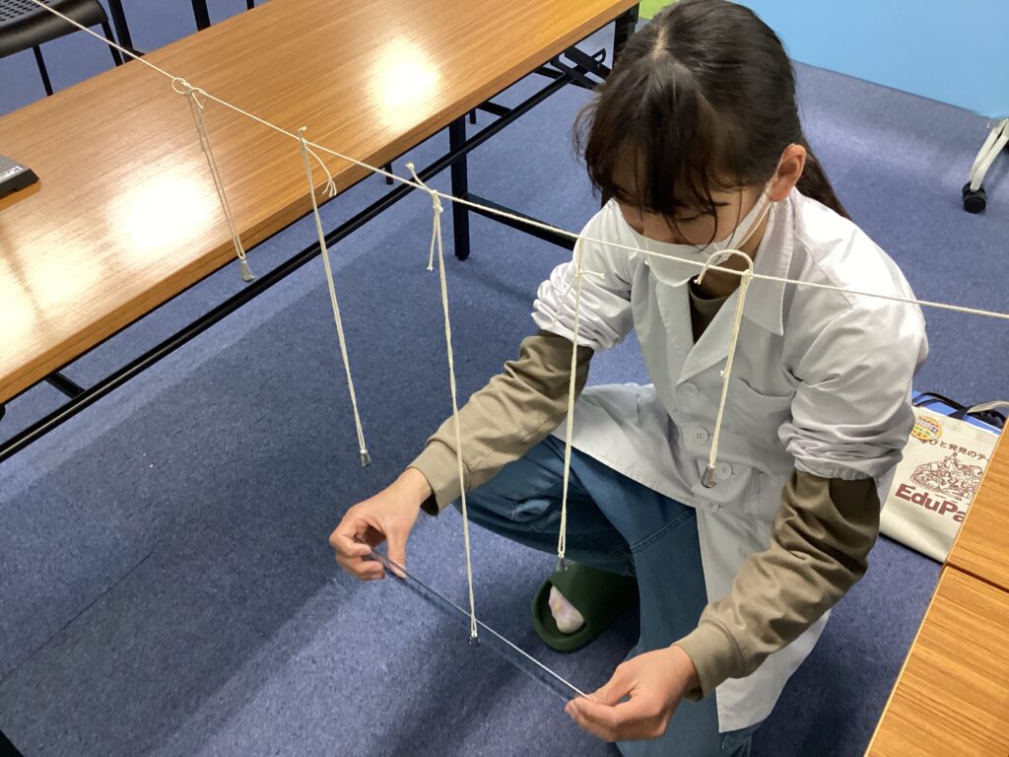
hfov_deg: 58.4
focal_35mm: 31
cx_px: 504
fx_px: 904
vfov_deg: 45.4
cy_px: 378
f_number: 2.4
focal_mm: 3.3
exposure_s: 1/60
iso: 250
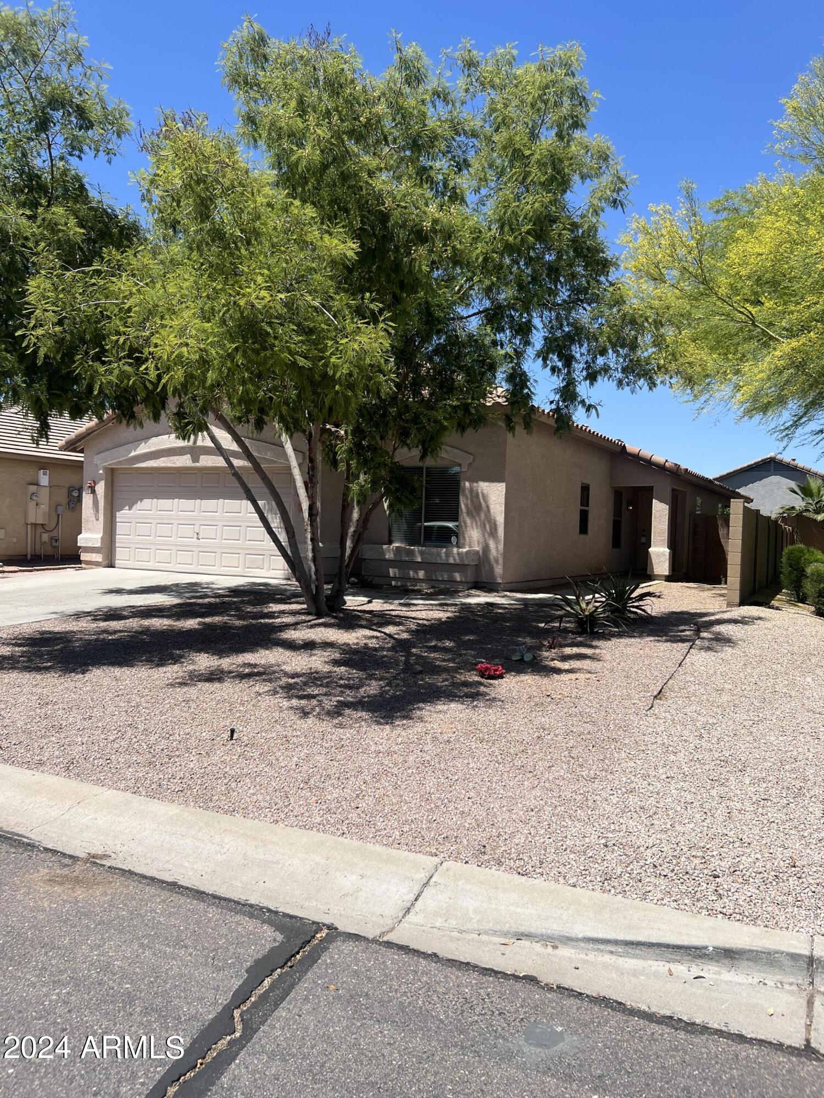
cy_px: 549
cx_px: 412
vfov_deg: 67.3
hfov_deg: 53.1
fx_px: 825
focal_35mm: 26
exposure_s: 1/4274
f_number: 1.5
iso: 50
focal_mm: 5.7
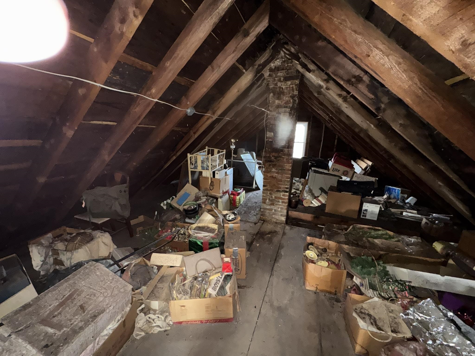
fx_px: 192
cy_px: 178
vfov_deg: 85.7
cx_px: 238
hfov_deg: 102.1
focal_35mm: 14
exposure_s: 1/16
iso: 800
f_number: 2.2
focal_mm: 2.22
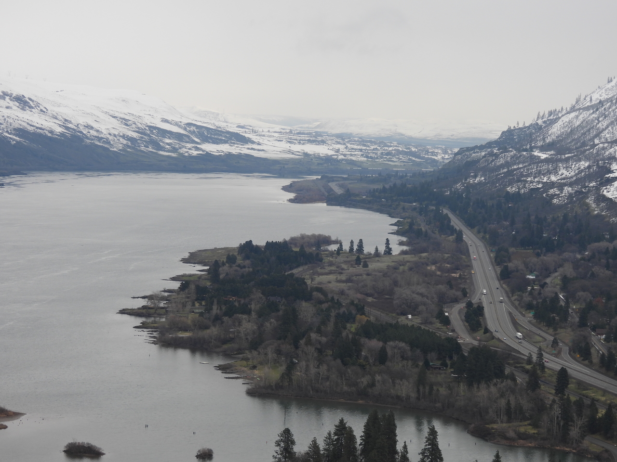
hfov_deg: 18.7
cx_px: 308
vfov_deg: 14.1
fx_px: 1872
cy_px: 231
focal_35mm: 105
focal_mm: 18.7
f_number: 4
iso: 100
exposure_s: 1/320
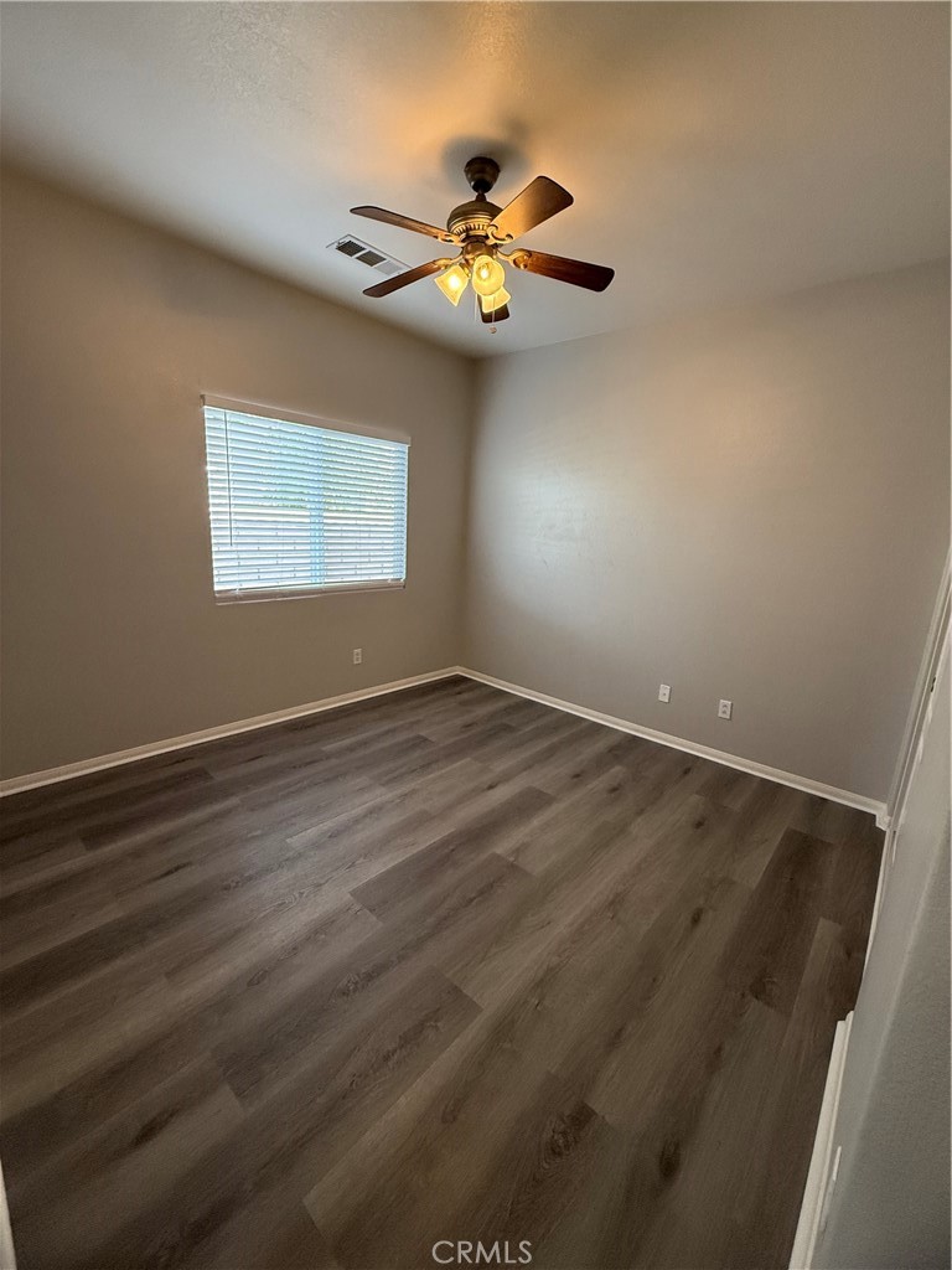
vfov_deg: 102.1
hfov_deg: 85.7
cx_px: 476
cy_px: 635
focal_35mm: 14
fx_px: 513
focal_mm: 2.22
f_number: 2.2
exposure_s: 1/120
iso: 400
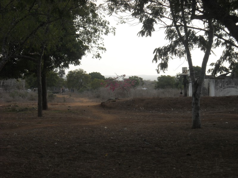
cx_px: 119
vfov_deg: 14.1
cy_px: 89
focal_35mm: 105
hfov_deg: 18.7
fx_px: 722
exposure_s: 1/141
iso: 64
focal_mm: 17.1
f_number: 4.7
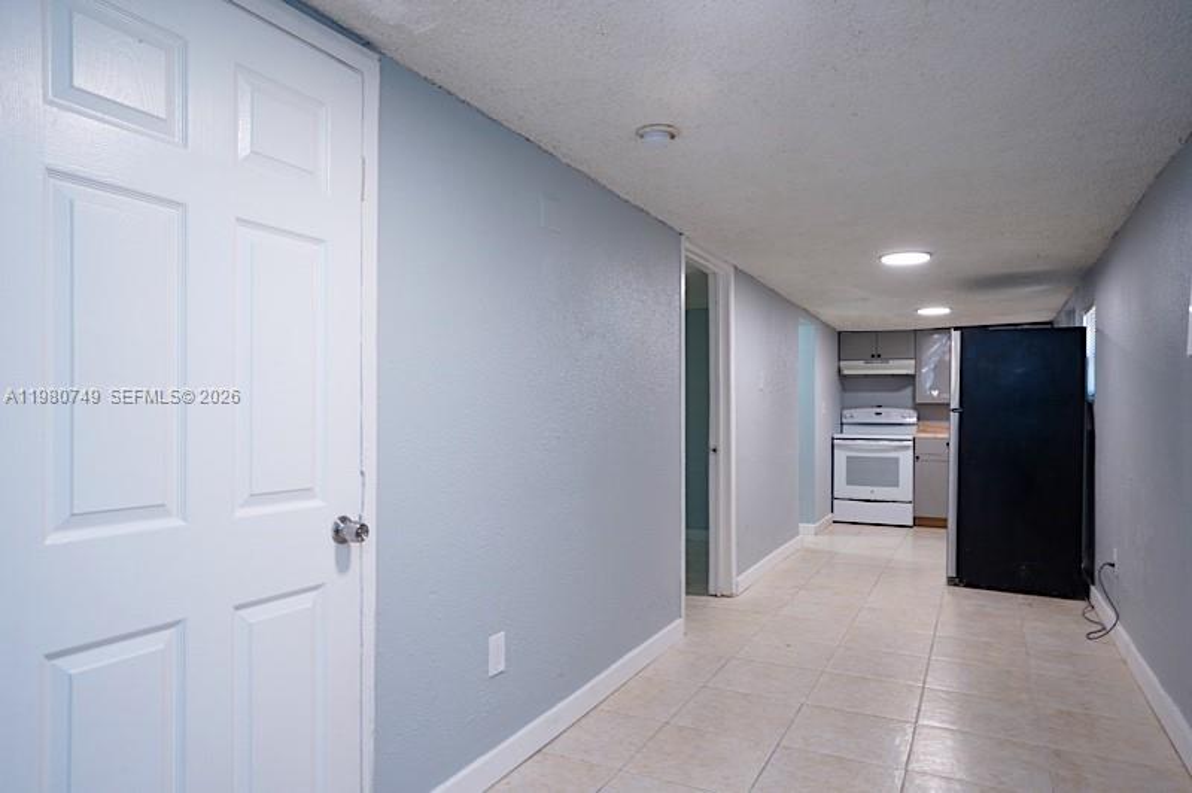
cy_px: 396
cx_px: 596
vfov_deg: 55.0
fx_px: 761
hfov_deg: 76.1
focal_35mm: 23
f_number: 10
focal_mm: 23
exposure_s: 1/1.25
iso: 320
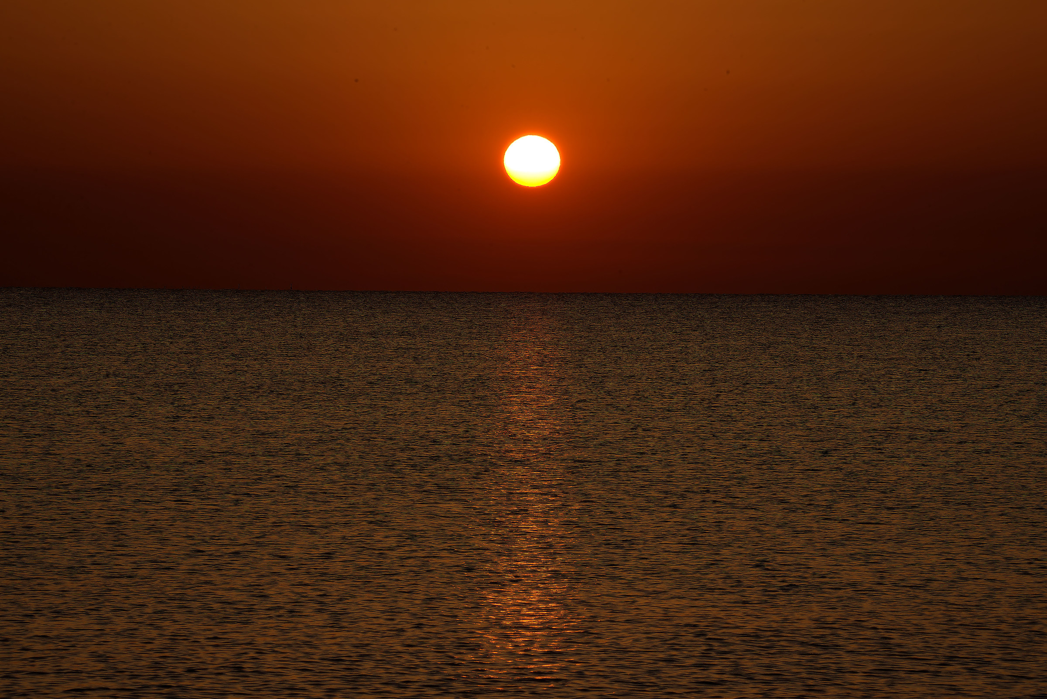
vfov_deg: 6.5
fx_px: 6109
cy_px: 350
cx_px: 524
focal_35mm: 210
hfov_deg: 9.8
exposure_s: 1/80
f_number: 22
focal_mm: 210
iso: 100
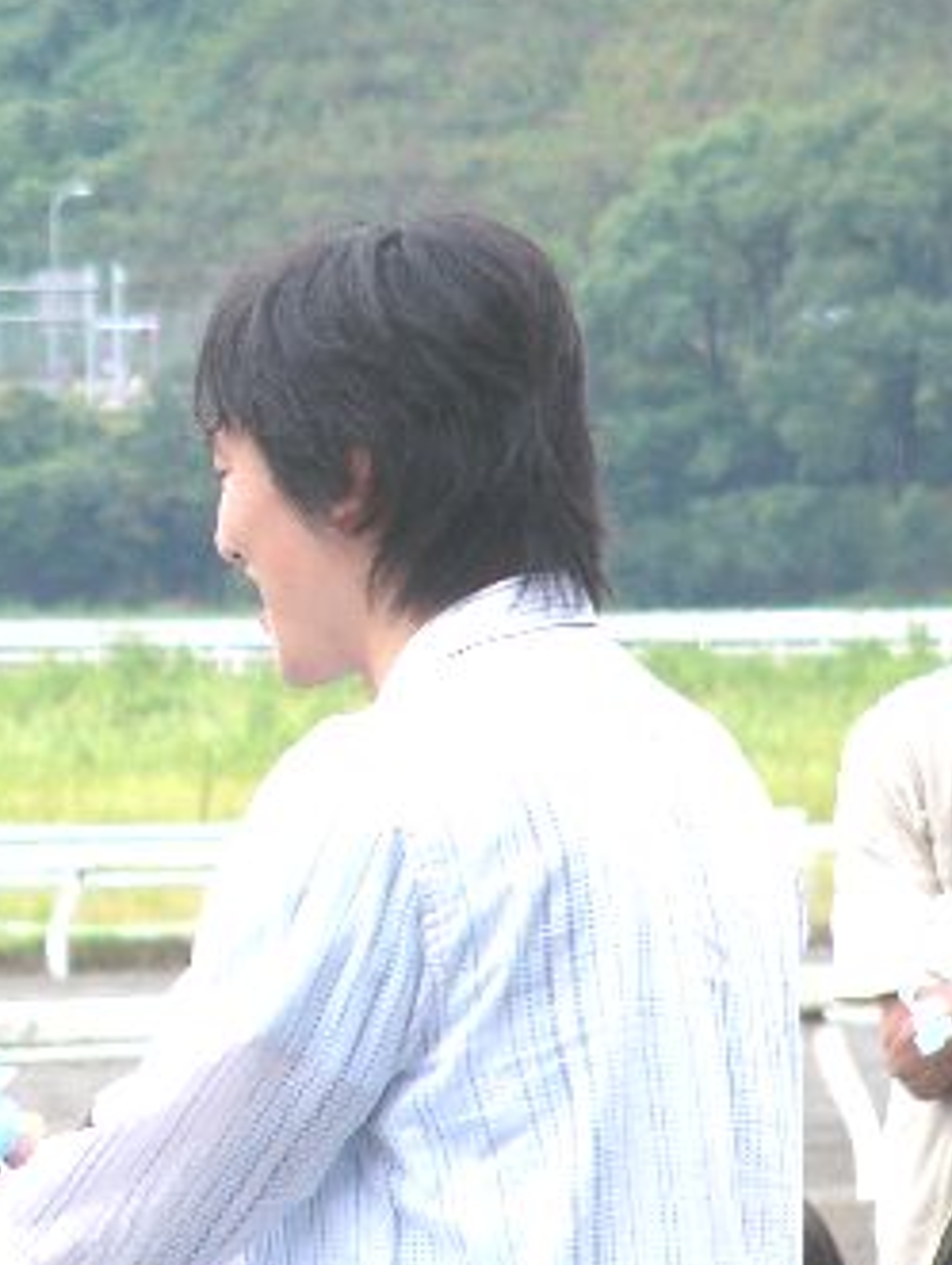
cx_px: -206
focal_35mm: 367
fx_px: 13432
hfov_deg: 4.0
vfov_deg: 5.4
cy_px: 589
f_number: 2.8
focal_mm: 31.6
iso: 50
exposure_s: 1/60
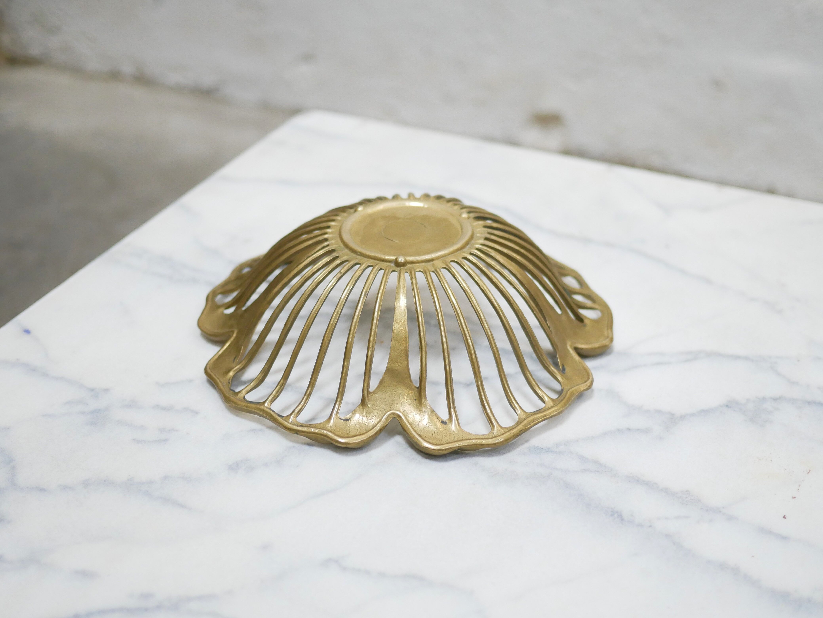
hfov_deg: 46.8
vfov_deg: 36.0
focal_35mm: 40
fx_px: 951
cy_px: 309
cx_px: 412
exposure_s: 1/60
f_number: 1.7
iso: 640
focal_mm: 20
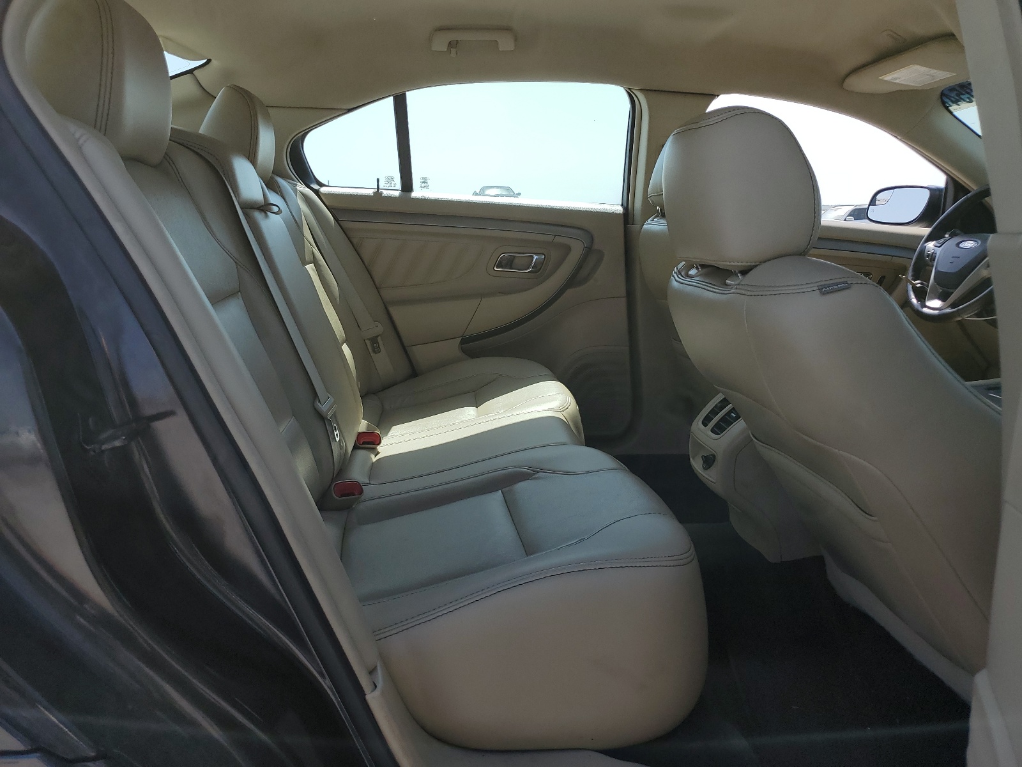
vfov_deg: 53.1
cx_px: 511
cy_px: 384
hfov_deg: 67.3
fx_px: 768
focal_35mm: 26
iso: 50
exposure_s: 1/2500
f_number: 1.5
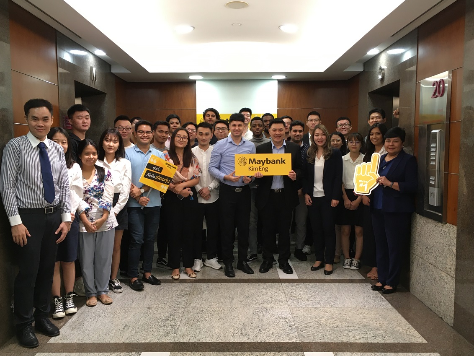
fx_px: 424
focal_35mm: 31
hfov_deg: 58.4
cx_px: 237
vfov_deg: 45.4
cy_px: 182
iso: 80
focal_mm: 4.15
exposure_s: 1/33
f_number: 2.2
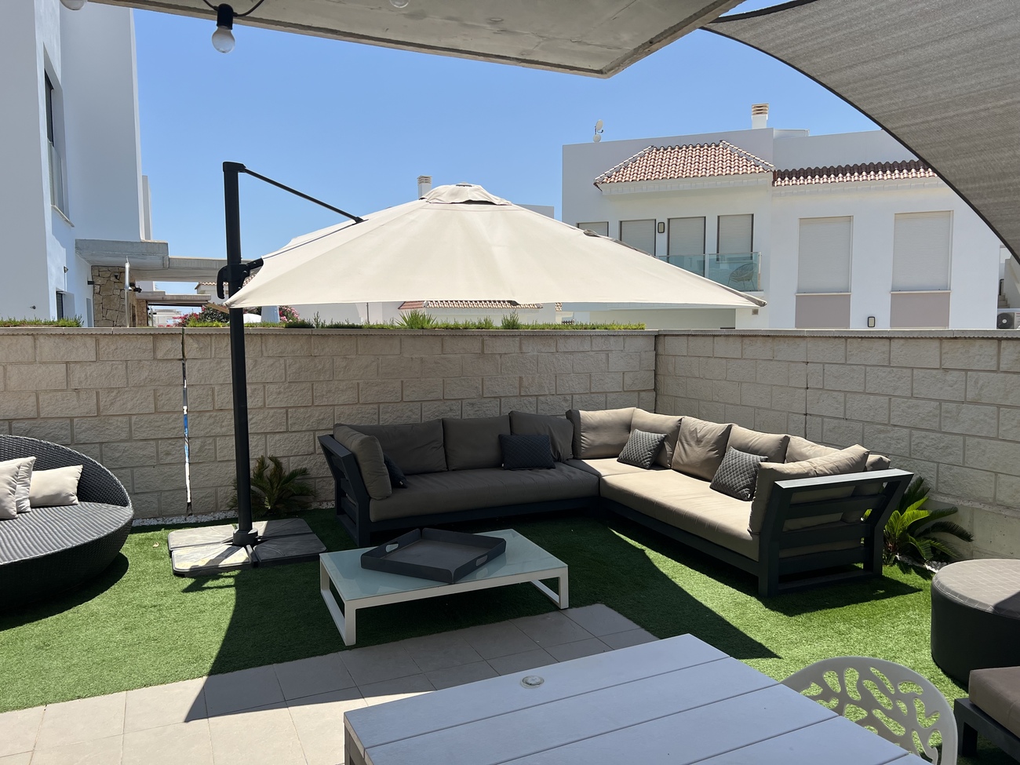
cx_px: 510
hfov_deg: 67.3
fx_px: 766
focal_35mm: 26
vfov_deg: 53.1
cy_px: 382
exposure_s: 1/4831
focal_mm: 5.7
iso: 50
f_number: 1.5
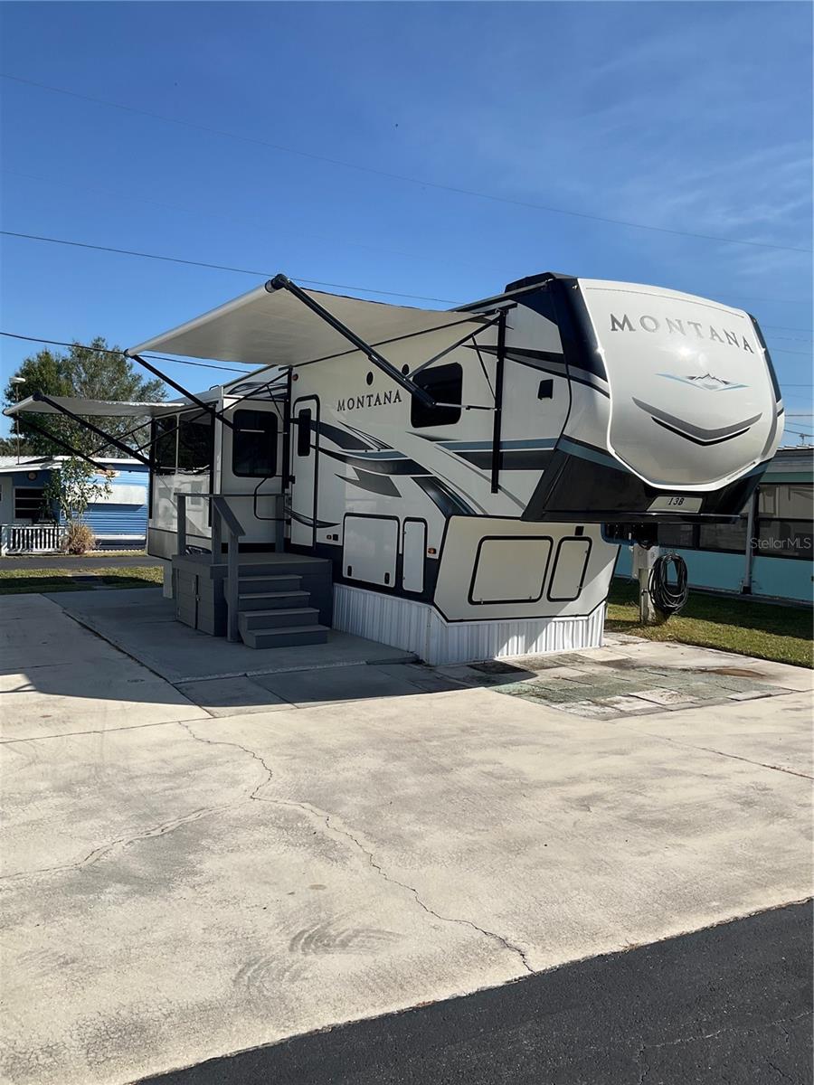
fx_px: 909
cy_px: 542
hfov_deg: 48.2
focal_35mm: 29
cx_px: 407
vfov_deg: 61.7
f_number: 1.8
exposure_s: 1/2959
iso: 16
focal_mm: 3
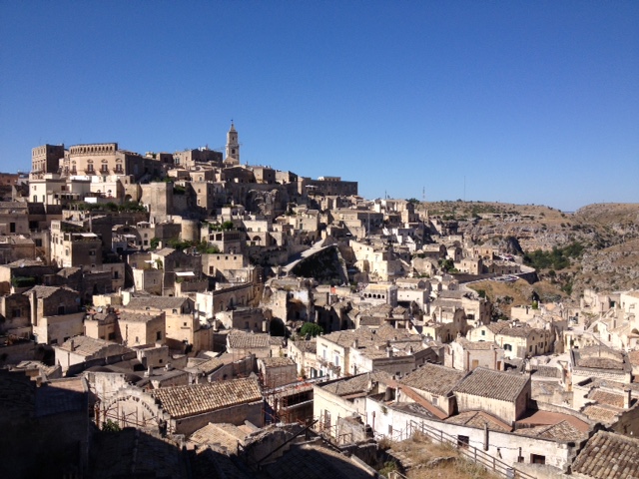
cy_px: 240
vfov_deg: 40.7
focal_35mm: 35
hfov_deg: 52.6
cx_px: 320
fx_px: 646
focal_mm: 4.28
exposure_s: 1/2304
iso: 50
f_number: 2.4
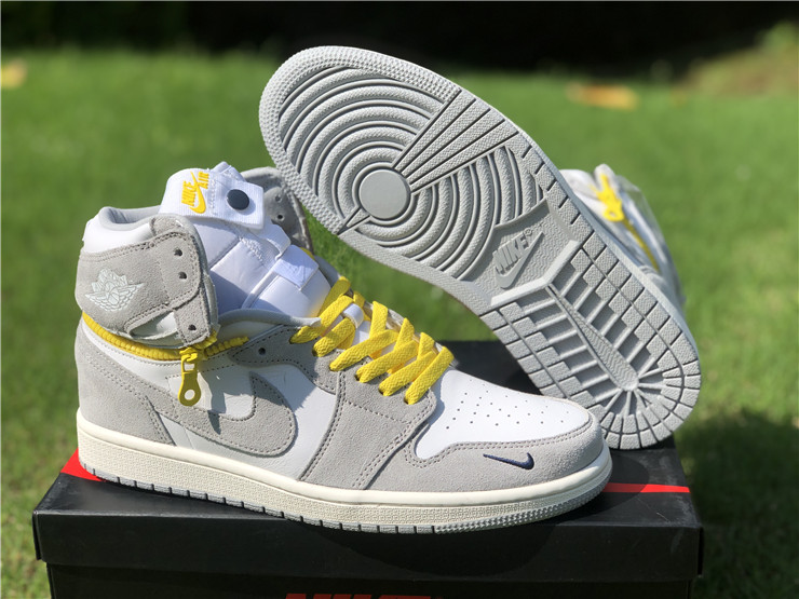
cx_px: 400
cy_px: 300
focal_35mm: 52
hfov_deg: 36.8
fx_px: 1200
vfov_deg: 28.0
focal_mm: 6
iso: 16
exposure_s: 1/1297
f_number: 2.4
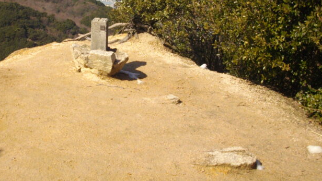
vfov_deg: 17.9
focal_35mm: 67
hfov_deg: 31.1
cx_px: 97
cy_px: 53
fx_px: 572
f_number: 5.6
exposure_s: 1/400
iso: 100
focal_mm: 6.2
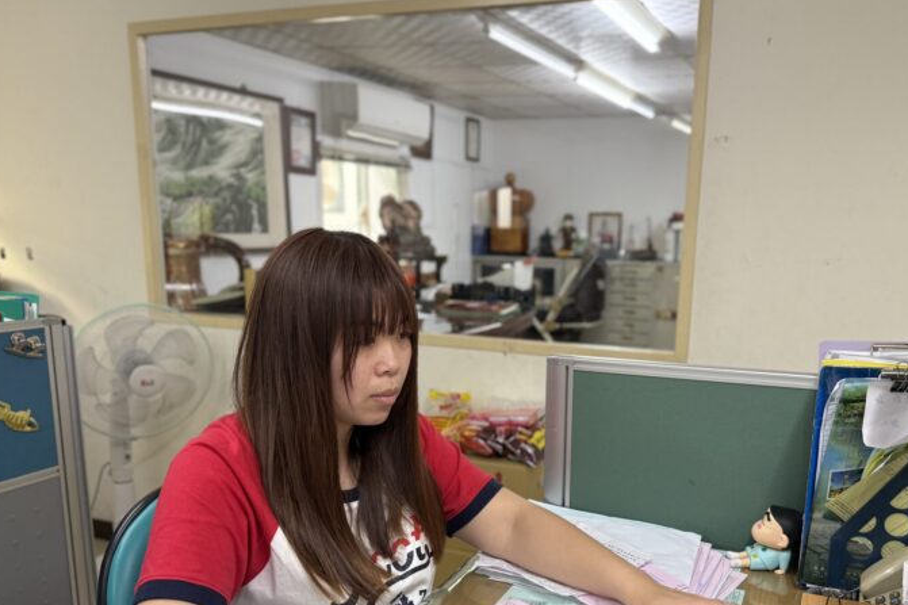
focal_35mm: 32
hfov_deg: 58.5
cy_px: 403
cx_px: 521
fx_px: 807
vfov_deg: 40.6
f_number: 1.78
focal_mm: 6.76
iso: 250
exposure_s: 1/120
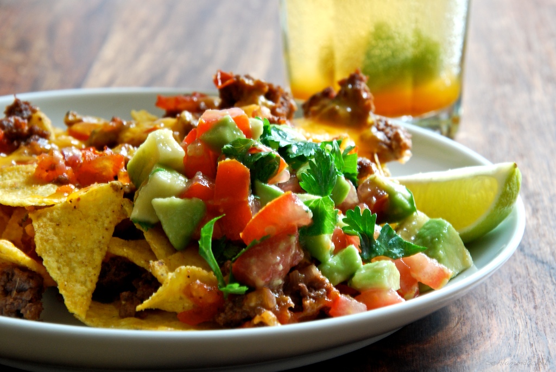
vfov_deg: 10.8
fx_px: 1971
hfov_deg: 16.1
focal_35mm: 128
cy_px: 186
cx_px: 278
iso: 400
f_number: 13
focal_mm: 85
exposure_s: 3
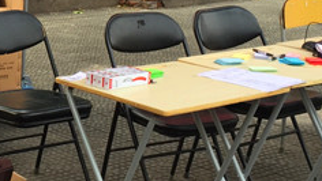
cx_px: -7
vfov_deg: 11.2
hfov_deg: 19.4
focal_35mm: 107
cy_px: -3
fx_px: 914
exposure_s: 1/273
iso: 32
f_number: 2.2
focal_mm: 4.15
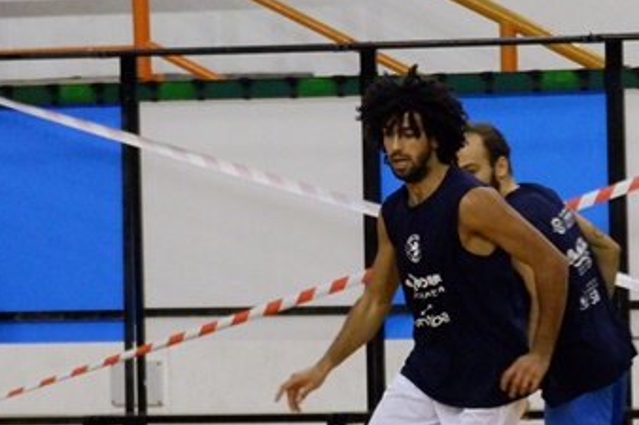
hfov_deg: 5.4
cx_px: 429
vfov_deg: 3.6
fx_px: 6777
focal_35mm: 382
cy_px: 320
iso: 6400
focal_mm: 84.8
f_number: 5.2
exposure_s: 1/280
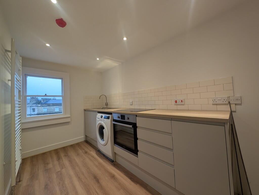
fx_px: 90
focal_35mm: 12
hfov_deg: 110.5
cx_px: 130
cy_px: 98
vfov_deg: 94.6
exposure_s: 1/100
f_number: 1.95
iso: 58
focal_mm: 2.23
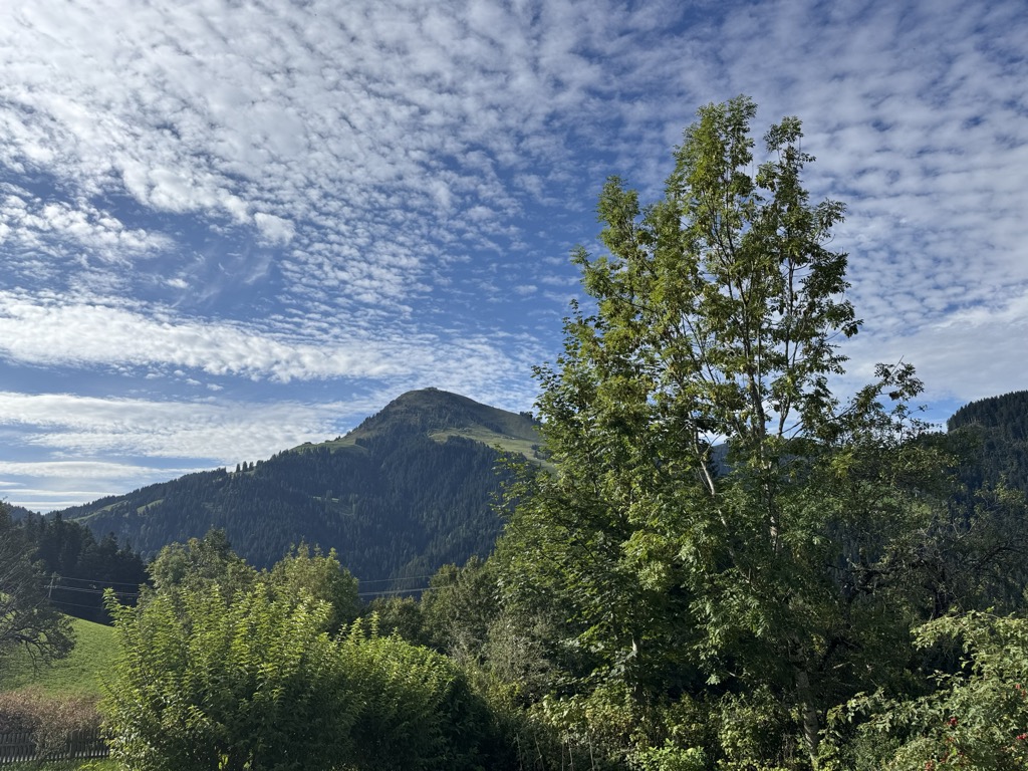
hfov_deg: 71.6
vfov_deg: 56.8
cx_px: 514
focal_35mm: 24
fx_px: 713
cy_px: 386
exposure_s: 1/7092
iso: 80
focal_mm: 6.76
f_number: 1.78
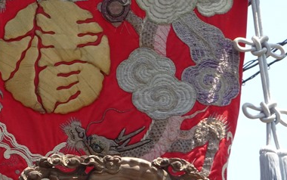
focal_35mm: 502
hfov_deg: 4.2
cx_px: 33
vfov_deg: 2.6
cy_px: 93
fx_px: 3929
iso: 125
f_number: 6.3
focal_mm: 38.47
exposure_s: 1/250
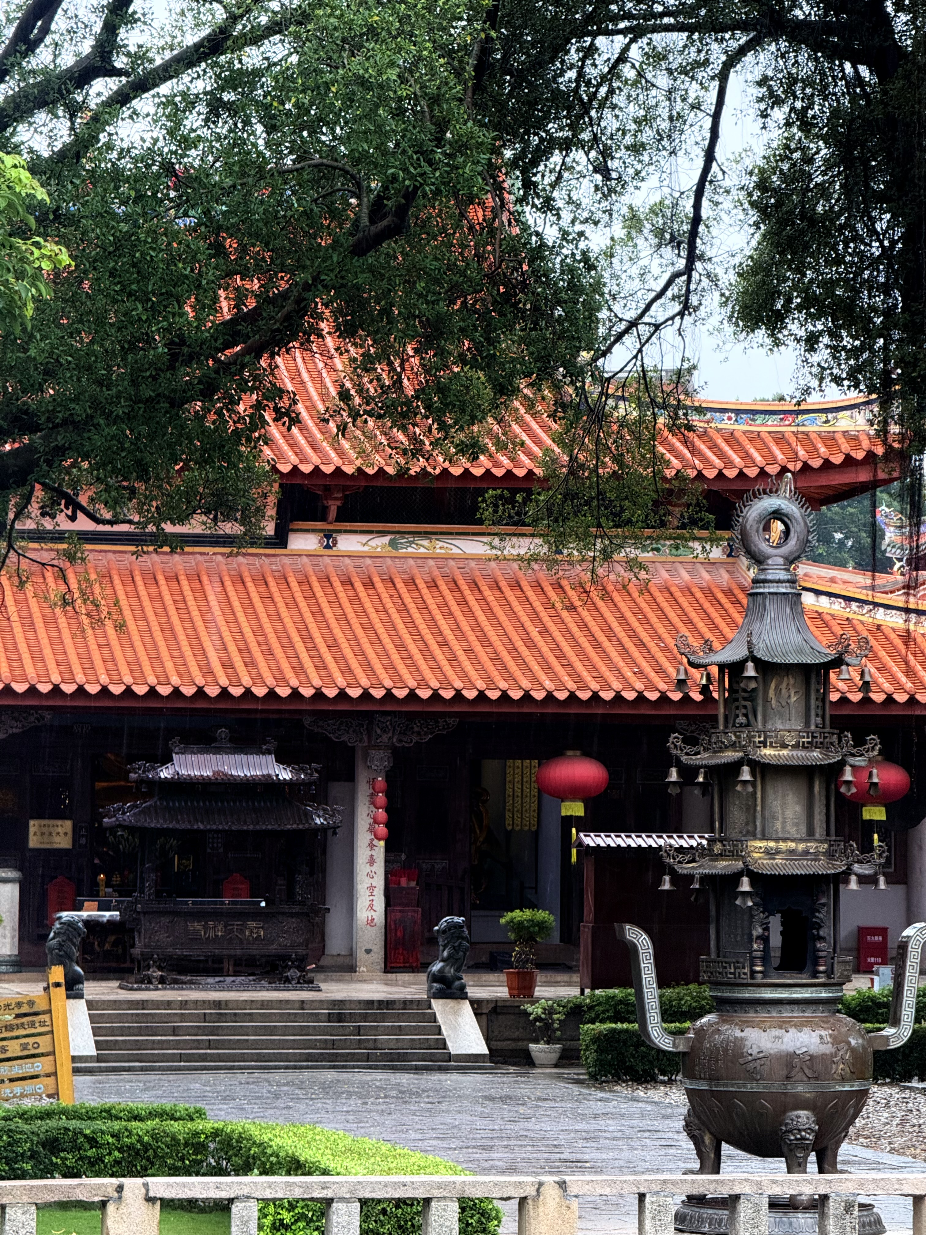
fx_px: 4280
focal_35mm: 120
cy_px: 618
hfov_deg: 12.3
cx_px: 463
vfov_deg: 16.4
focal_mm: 15.66
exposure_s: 1/99
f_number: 2.8
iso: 160
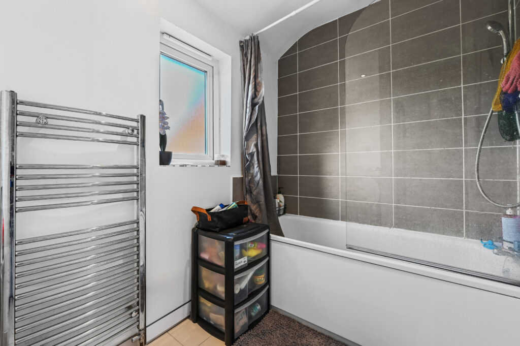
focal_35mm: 14
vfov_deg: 81.1
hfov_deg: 104.3
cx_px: 260
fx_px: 202
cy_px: 173
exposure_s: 1/1.25
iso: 400
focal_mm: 14
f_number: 8
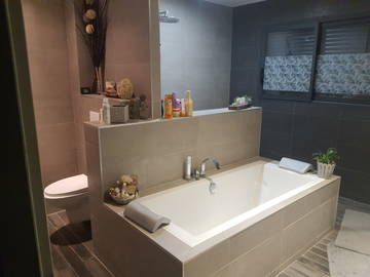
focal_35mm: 26
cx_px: 185
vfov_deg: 53.1
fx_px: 278
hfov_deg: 67.3
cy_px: 138
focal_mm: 4.32
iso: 500
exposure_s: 1/50
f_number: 1.7
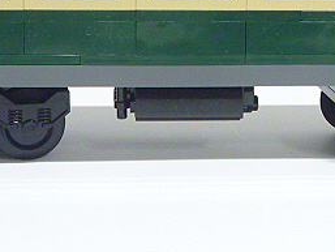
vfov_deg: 16.8
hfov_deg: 22.5
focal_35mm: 87
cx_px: 177
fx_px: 842
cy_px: 26
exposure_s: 1/8
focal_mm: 6.3
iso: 400
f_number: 3.5
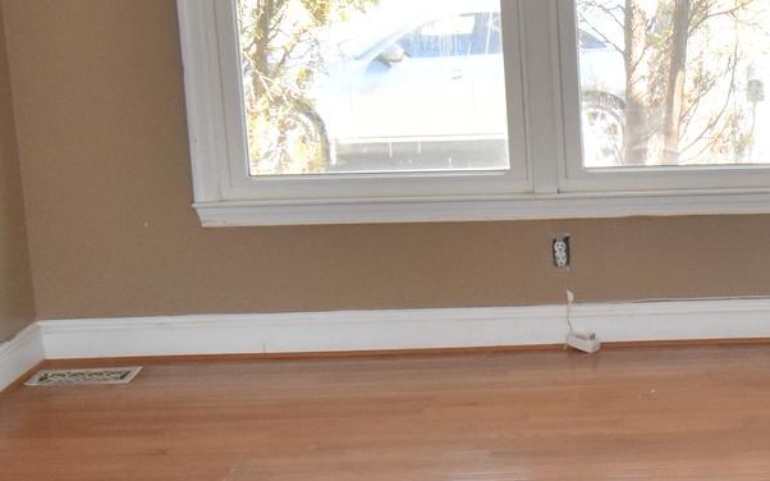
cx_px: 883
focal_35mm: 104
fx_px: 2182
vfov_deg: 12.6
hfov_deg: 19.1
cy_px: 322
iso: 1400
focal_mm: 20
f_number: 5.6
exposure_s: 1/125
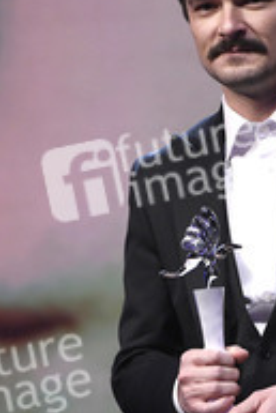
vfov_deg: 5.0
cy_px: 278
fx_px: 4752
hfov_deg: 3.3
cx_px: 214
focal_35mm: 414
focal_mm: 200
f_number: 4
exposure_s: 1/320
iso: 3200
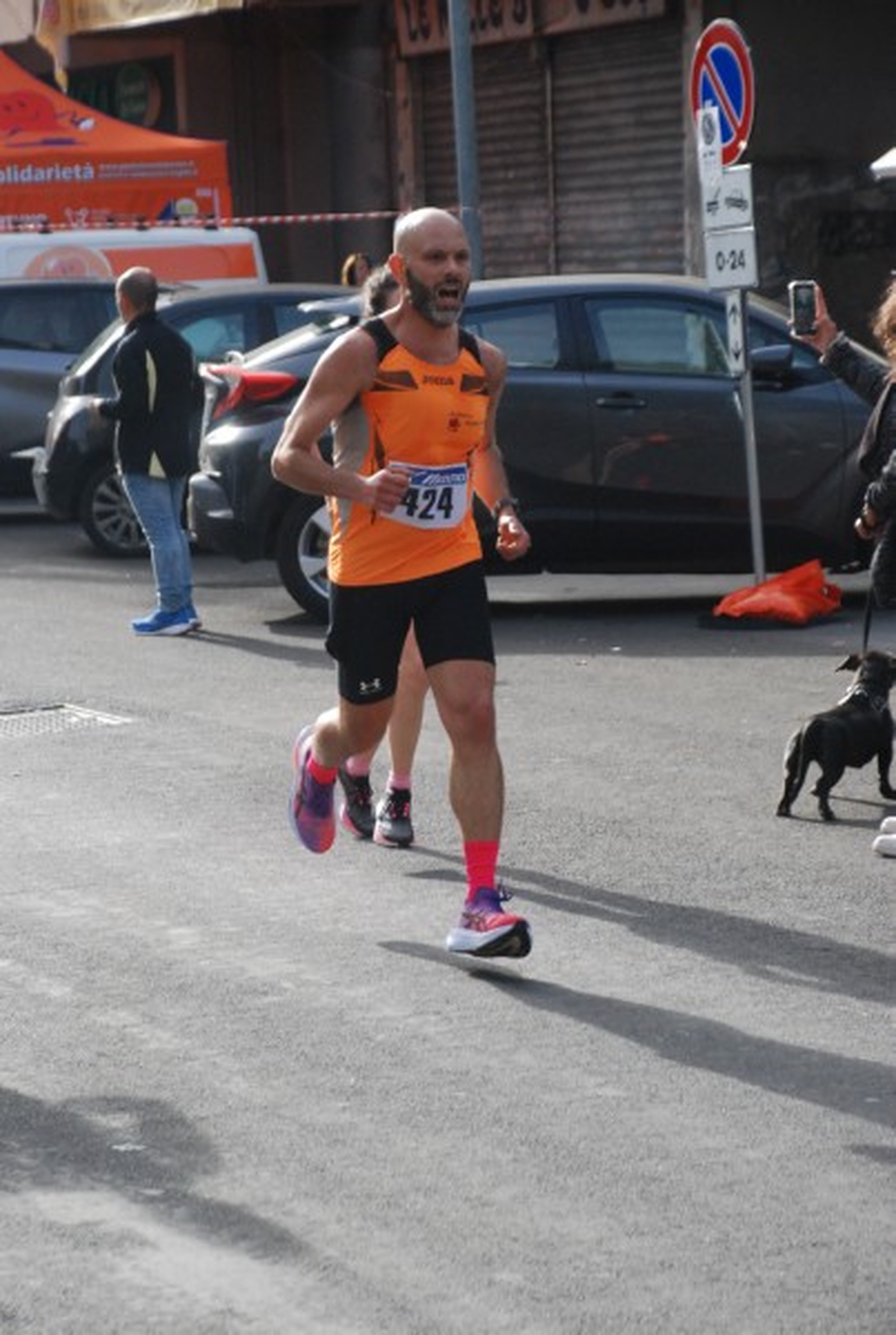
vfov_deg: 17.0
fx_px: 4457
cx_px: 448
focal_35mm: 120
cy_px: 668
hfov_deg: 11.5
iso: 1000
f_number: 5.6
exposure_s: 1/1000
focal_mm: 80
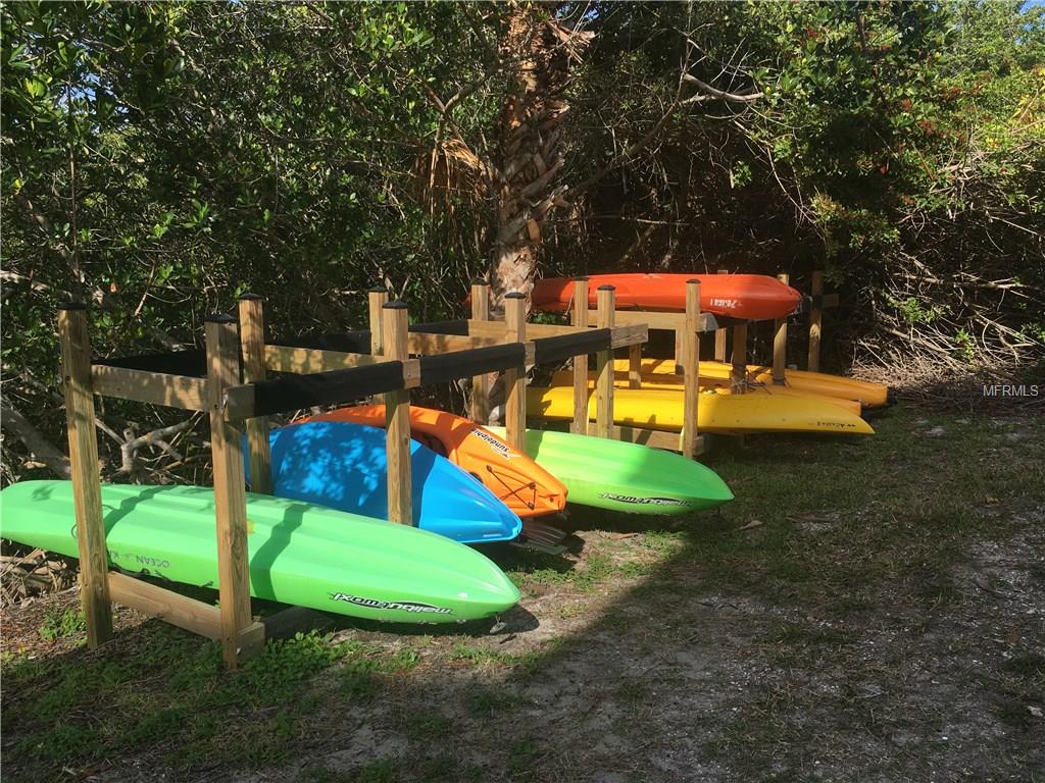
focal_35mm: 29
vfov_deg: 48.2
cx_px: 522
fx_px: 875
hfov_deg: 61.7
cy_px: 392
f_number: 2.2
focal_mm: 4.15
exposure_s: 1/1166
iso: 25
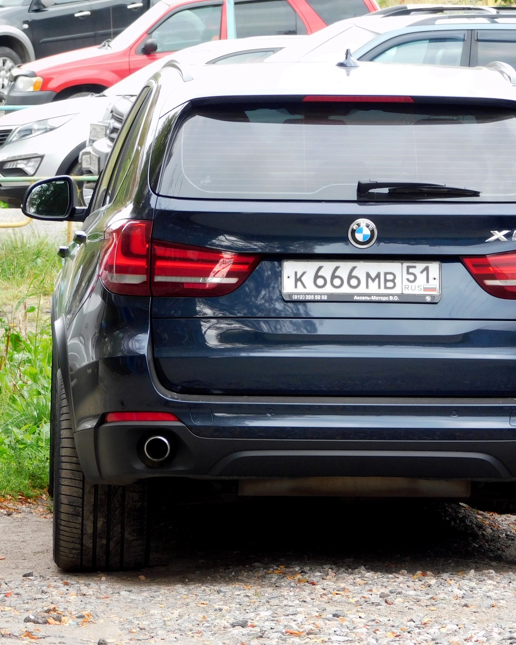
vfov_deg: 6.4
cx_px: 352
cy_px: 322
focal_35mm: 303
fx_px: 5784
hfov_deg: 5.1
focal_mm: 41.3
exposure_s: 1/30
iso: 125
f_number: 5.6
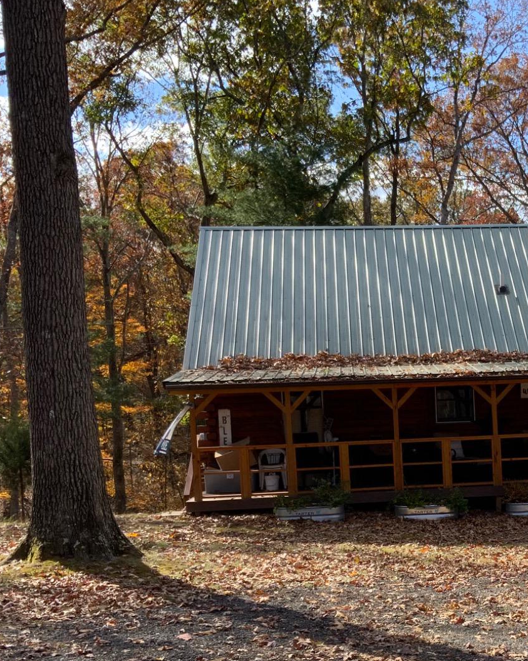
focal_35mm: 55
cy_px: 460
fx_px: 1074
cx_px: 514
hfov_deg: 26.3
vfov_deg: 33.7
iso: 16
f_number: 1.8
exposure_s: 1/540
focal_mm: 3
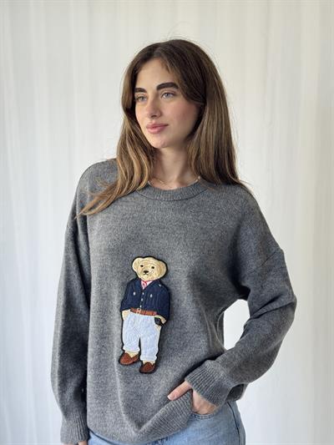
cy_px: 222
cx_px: 167
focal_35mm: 48
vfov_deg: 39.6
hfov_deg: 30.3
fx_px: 617
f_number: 1.78
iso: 100
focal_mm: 6.76
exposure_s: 1/121
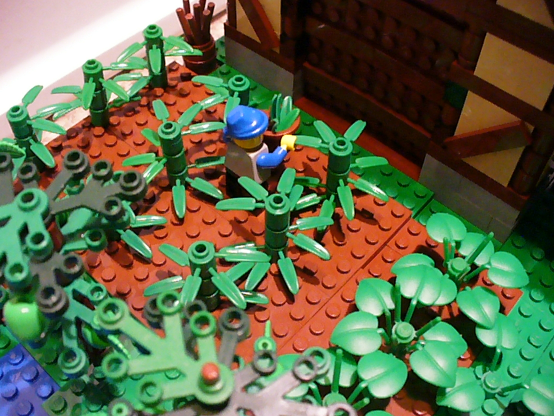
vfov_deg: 38.7
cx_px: 277
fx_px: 592
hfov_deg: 50.1
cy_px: 208
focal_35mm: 37
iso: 1000
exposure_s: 1/30
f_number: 2.8
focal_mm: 6.1
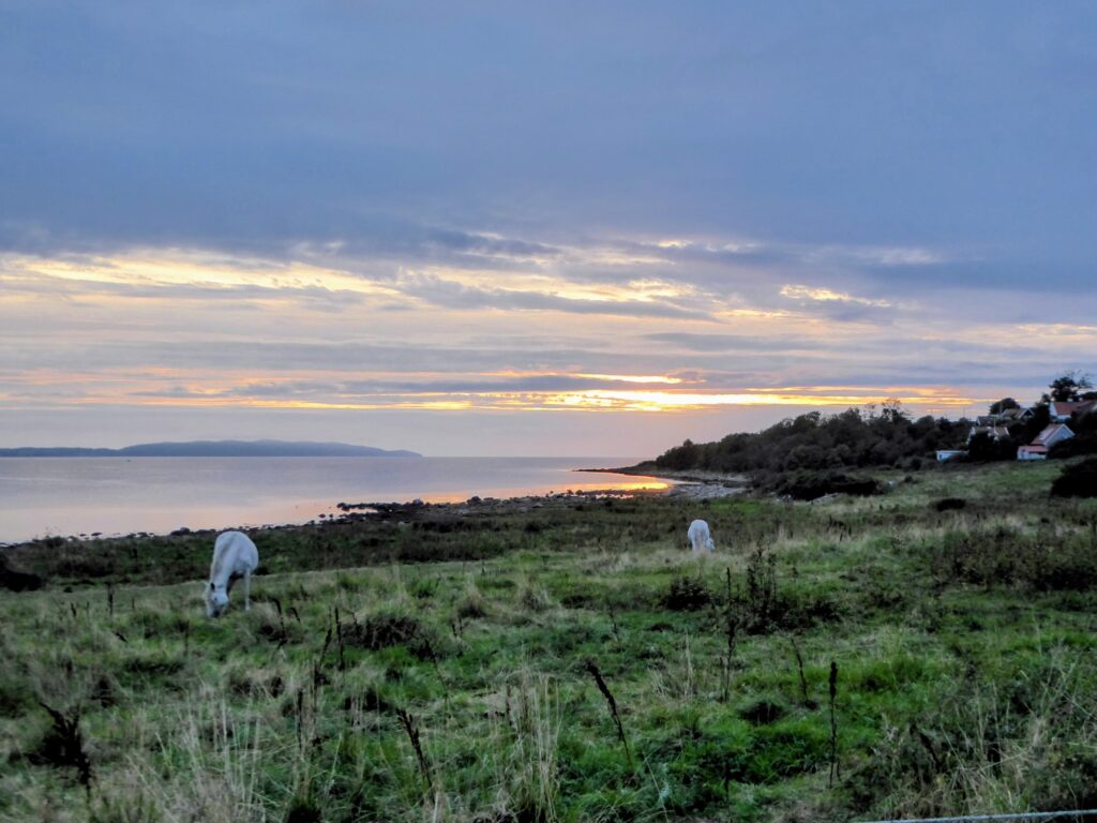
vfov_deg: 31.5
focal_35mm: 46
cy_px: 412
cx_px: 548
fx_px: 1458
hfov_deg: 41.2
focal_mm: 7.8
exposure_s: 1/100
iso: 320
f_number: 3.9
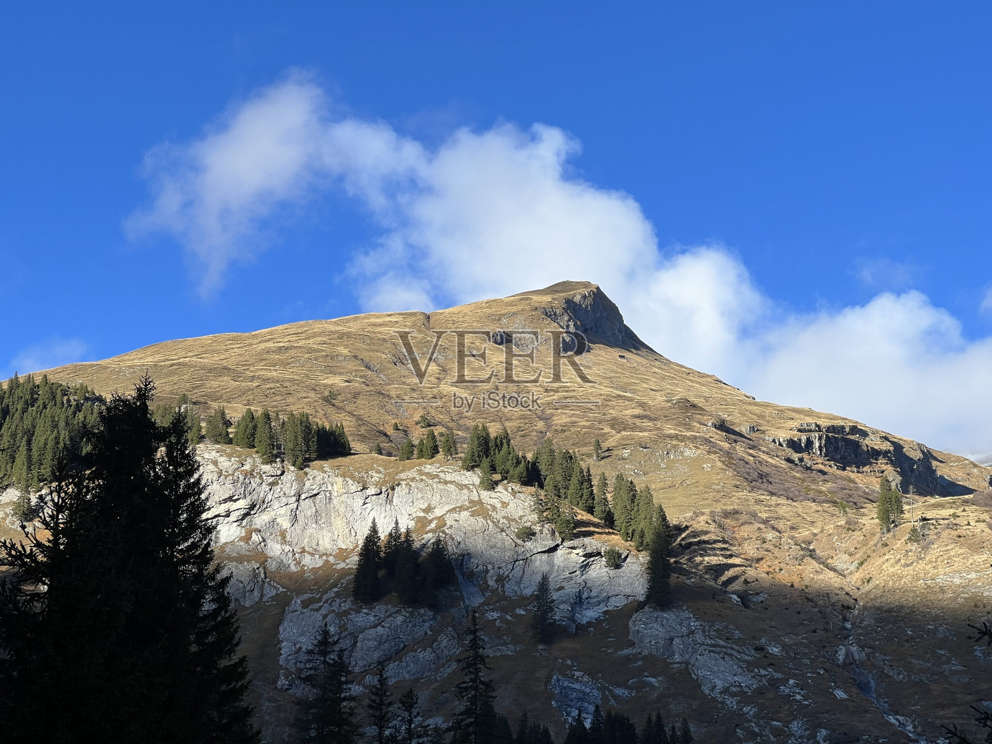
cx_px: 496
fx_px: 2207
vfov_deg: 19.1
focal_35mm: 77
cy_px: 372
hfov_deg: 25.3
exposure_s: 1/469
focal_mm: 9
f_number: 2.8
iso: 32
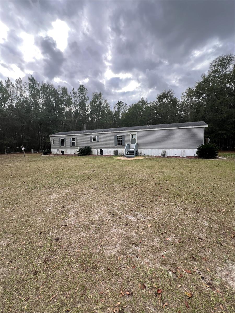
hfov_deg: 89.9
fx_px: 118
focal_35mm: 13
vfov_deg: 106.2
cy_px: 156
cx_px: 118
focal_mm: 1.57
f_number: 1.8
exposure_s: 1/408
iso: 32
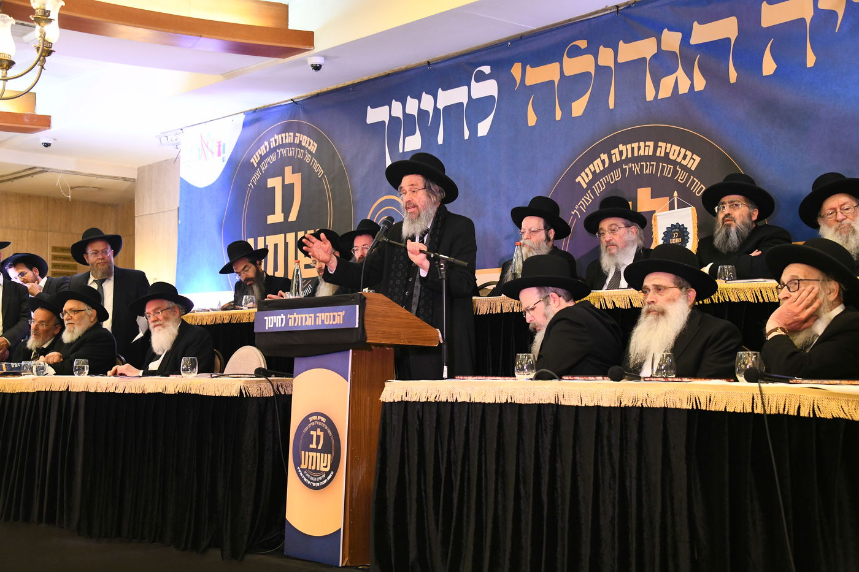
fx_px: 1193
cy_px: 286
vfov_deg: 27.0
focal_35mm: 50
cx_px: 430
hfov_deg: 39.6
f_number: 5.6
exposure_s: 1/100
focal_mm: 50
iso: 3200
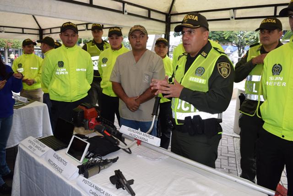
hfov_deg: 24.6
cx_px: 146
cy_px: 98
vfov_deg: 16.6
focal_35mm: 82
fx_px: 672
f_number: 9
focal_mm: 55
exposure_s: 1/200
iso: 400
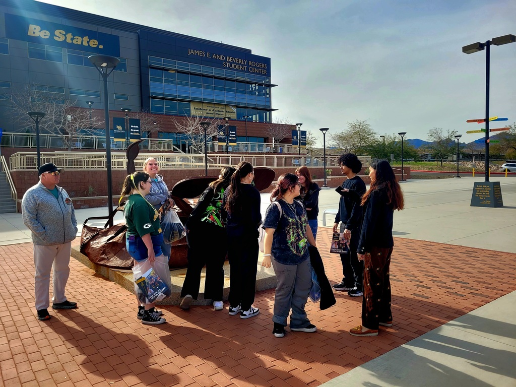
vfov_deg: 53.1
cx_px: 258
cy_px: 194
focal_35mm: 26
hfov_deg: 67.3
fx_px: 388
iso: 40
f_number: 1.8
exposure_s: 1/2500
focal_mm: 5.4
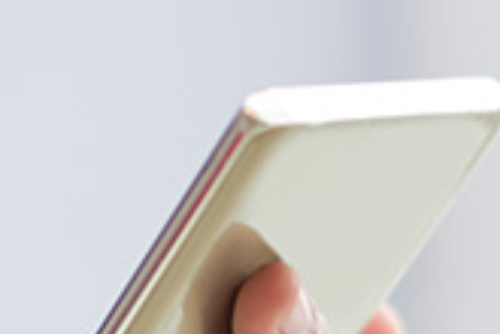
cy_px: 531
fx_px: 3028
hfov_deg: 9.4
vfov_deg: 6.2
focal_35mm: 218
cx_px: -33
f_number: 2.5
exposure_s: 1/100
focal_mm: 58
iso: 100
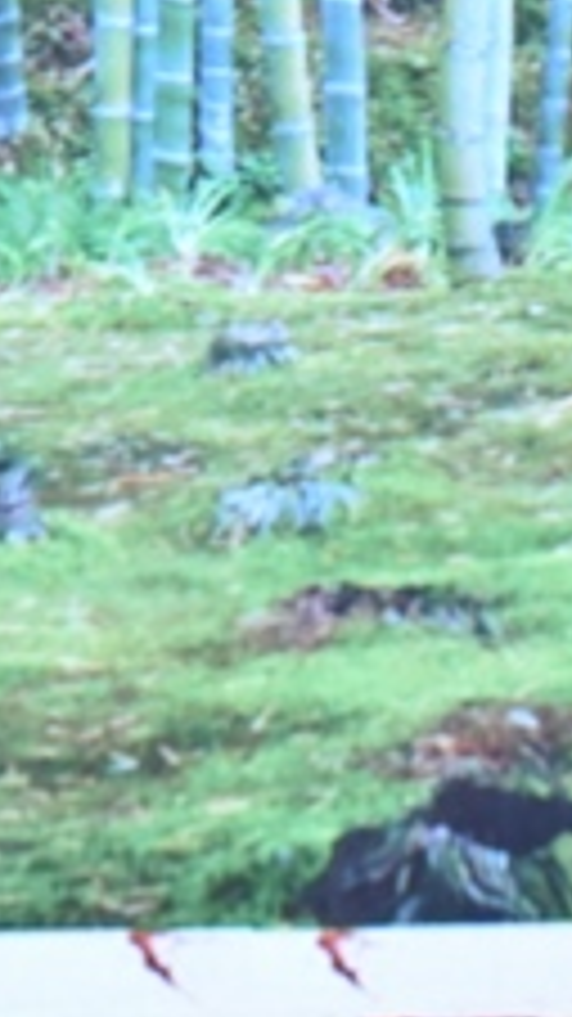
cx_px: 716
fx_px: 5694
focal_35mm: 211
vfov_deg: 10.2
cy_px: 810
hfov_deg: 5.7
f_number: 4
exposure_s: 1/125
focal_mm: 70
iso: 1600
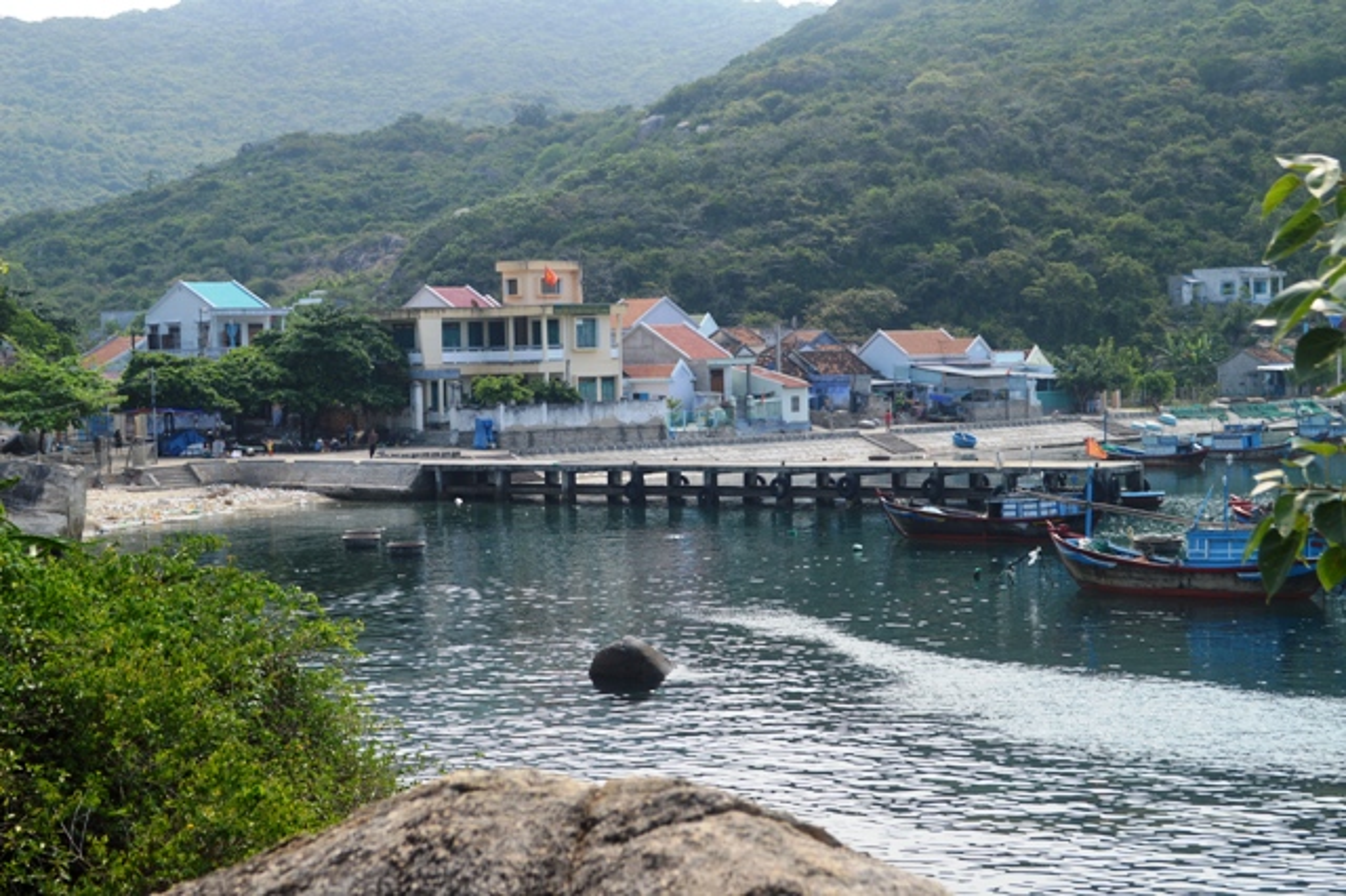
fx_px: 2466
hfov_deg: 30.5
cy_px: 448
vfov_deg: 20.6
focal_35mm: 66
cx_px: 673
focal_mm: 44
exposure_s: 1/250
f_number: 8
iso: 100
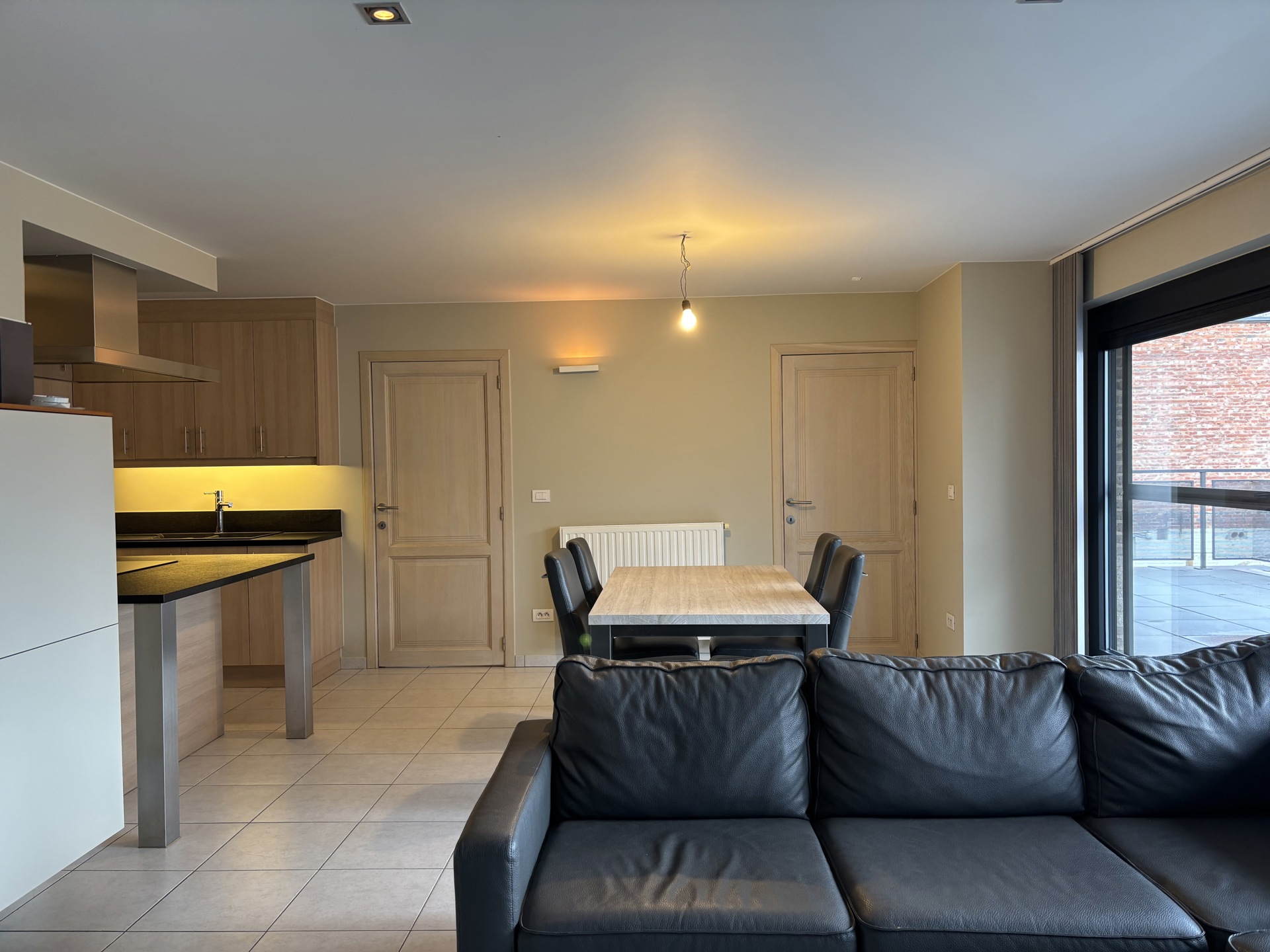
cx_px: 635
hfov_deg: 67.3
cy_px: 476
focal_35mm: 26
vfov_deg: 53.1
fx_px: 954
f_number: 1.6
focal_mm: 5.96
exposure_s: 1/50
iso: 100
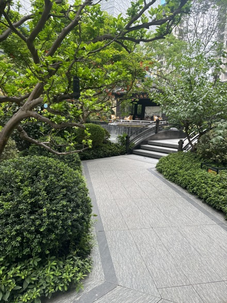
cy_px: 152
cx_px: 114
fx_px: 210
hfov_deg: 56.8
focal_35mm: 24
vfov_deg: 71.6
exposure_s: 1/234
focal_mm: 6.76
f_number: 1.78
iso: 64
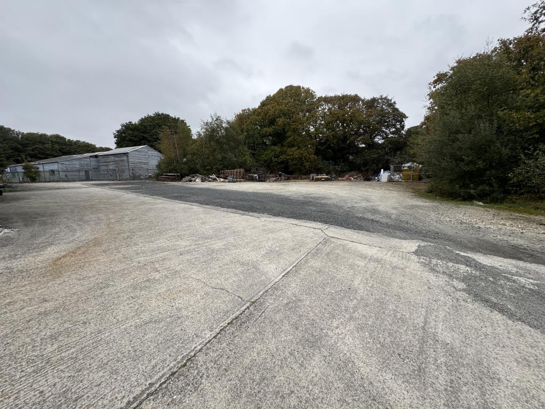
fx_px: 220
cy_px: 204
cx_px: 272
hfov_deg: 102.1
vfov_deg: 85.7
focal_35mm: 14
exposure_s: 1/287
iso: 40
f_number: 2.2
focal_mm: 2.22
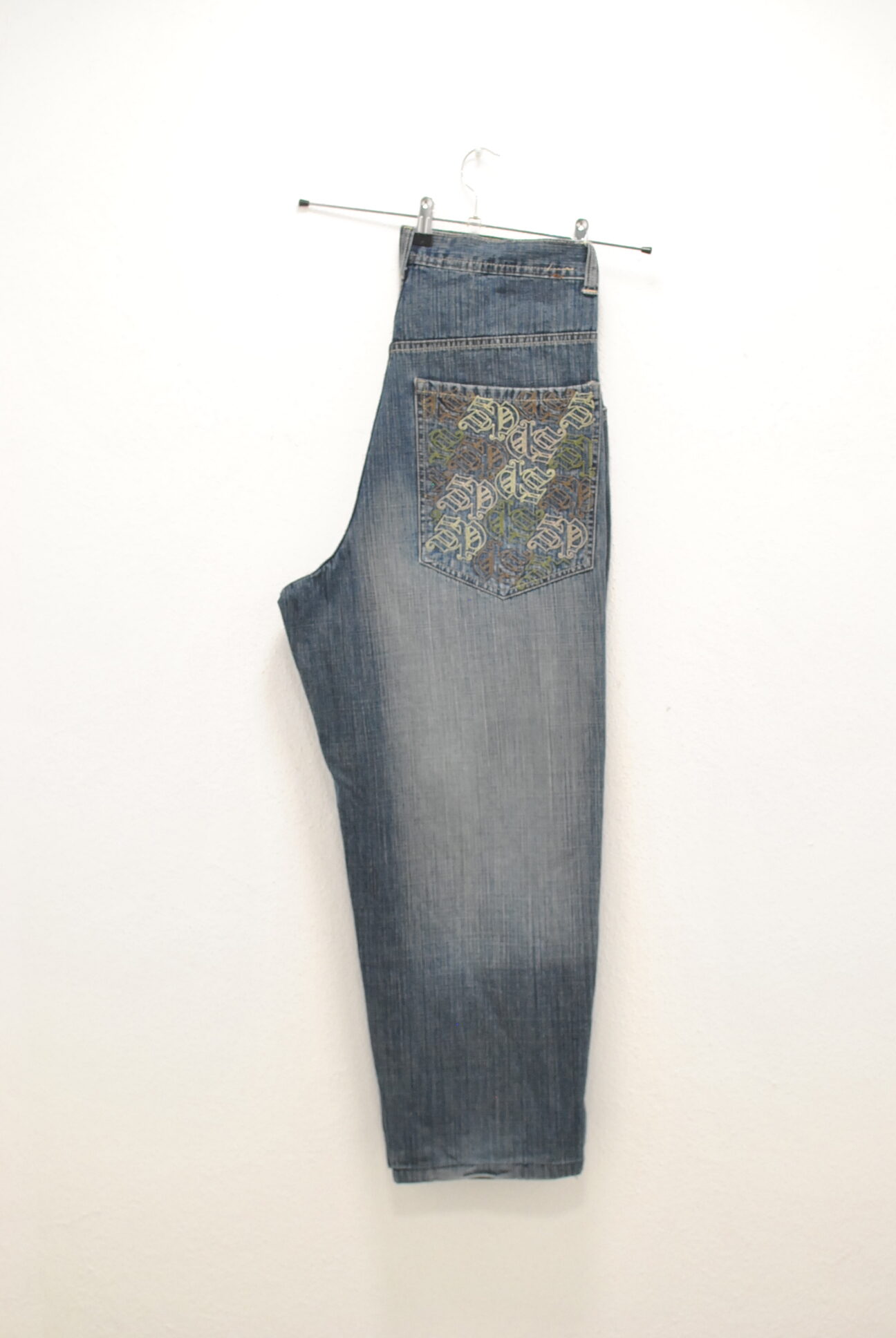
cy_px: 669
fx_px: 1954
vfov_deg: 37.8
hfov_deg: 25.8
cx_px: 448
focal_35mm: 52
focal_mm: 35
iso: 800
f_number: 4
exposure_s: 1/100
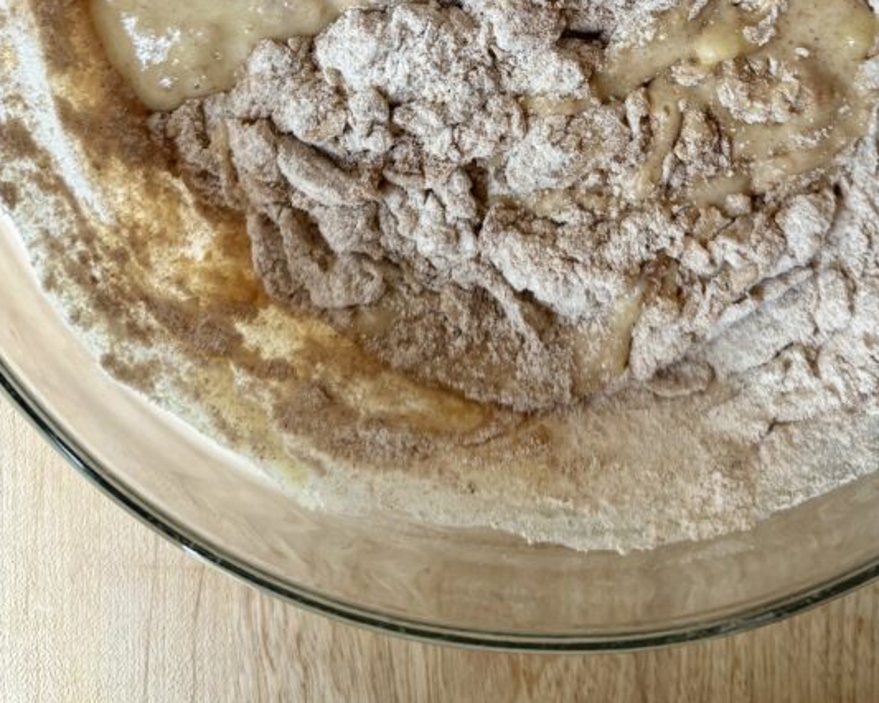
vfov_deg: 30.2
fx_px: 1170
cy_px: -58
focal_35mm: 45
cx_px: 538
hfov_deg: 40.9
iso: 200
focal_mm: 6.76
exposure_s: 1/120
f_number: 1.78
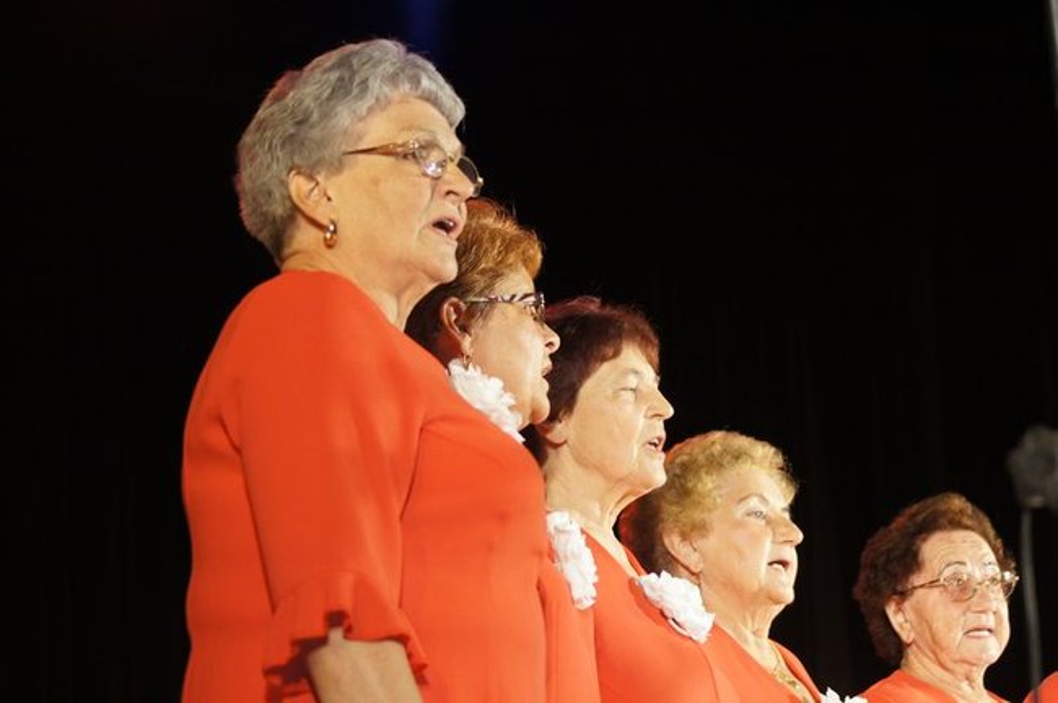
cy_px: 352
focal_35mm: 112
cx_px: 529
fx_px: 3303
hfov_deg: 18.2
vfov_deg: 12.2
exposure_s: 1/60
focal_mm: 75
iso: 1600
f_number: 4.5
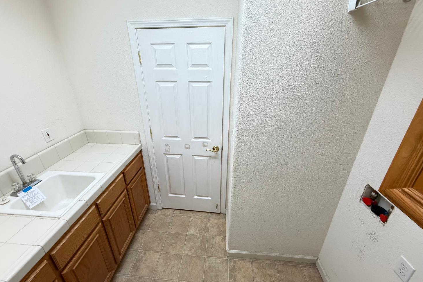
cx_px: 207
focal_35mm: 15
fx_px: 176
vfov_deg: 77.3
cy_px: 134
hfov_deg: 100.4
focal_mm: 2.22
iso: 250
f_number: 2.2
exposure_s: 1/60
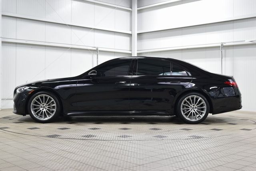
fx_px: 341
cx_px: 128
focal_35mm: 48
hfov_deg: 41.1
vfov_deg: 28.1
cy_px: 86
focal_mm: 32
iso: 640
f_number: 6.3
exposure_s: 1/15
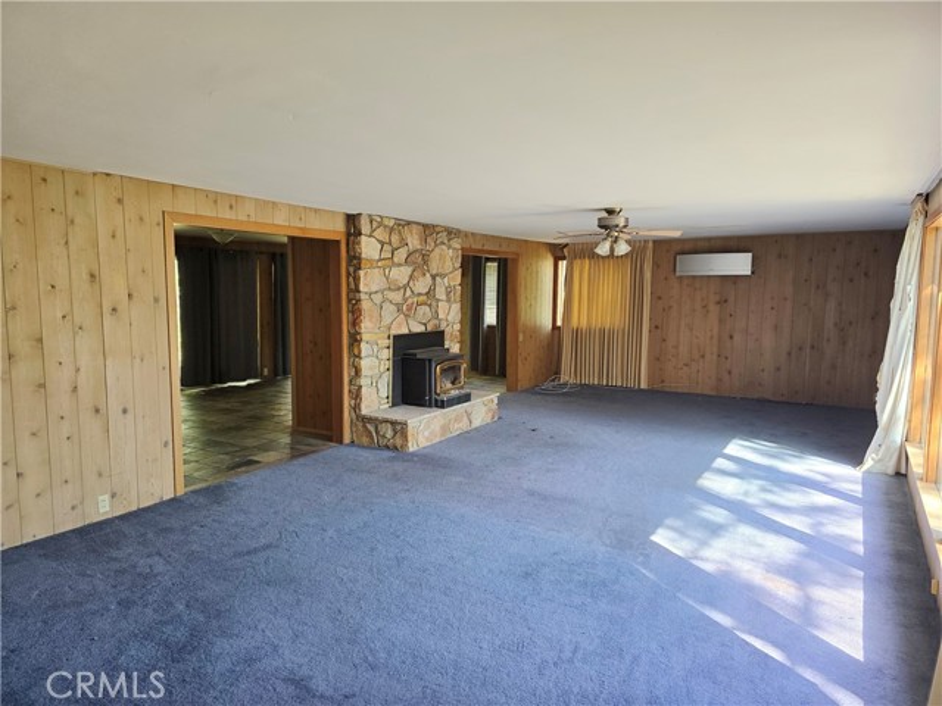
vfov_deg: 58.9
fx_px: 626
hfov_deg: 73.9
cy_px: 353
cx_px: 471
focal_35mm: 23
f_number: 1.7
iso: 160
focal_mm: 6.3
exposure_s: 1/180
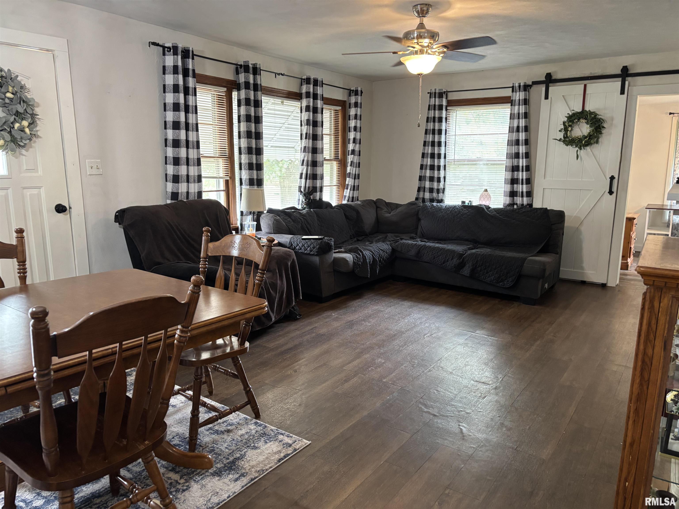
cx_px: 340
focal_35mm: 26
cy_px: 254
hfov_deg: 67.3
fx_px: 510
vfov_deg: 53.1
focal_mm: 5.96
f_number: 1.6
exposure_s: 1/60
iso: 320
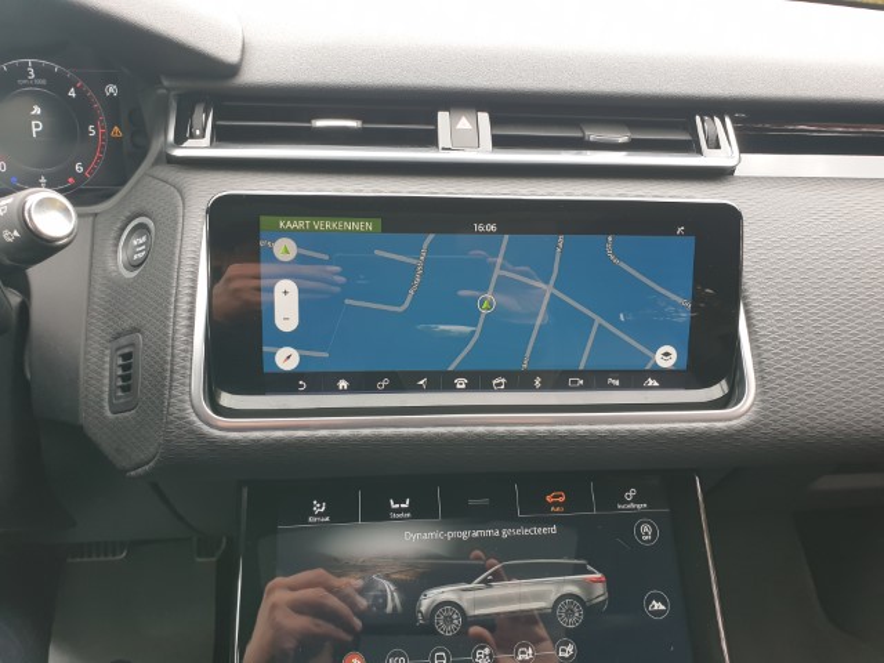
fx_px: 664
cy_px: 332
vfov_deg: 53.1
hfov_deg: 67.3
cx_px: 442
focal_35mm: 26
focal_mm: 4.3
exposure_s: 1/100
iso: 80
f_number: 2.4
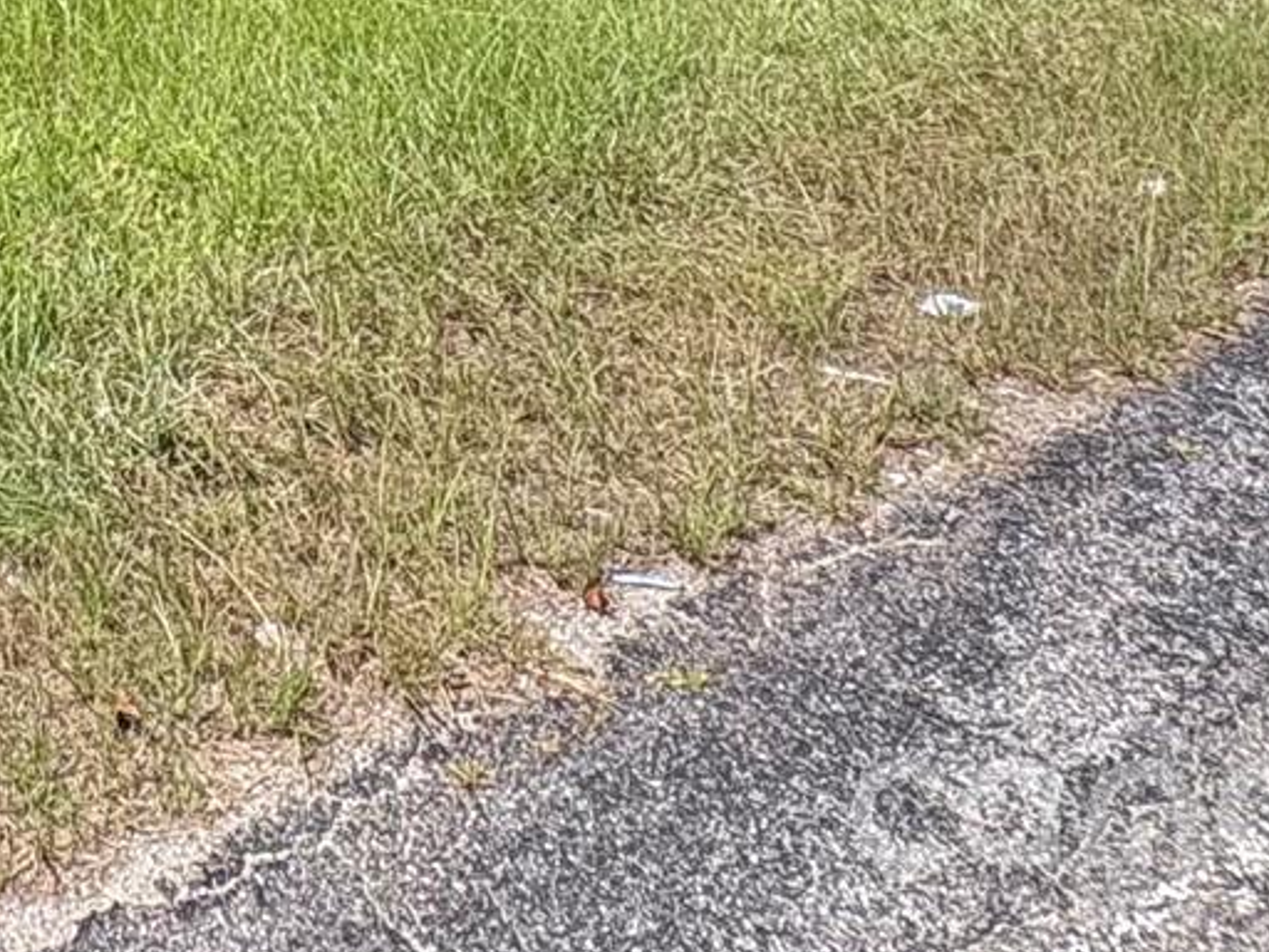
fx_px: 2053
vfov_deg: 18.6
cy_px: -875
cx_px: -285
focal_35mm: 56
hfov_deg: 29.2
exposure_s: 1/485
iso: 64
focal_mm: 2.22
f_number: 2.2
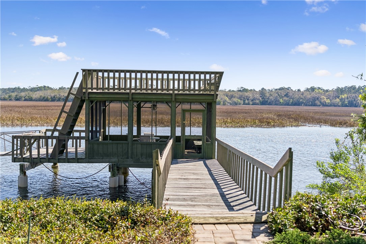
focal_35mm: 38
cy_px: 122
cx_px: 183
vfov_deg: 35.1
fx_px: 386
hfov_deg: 50.7
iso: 100
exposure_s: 1/2000
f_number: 2.8
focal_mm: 38
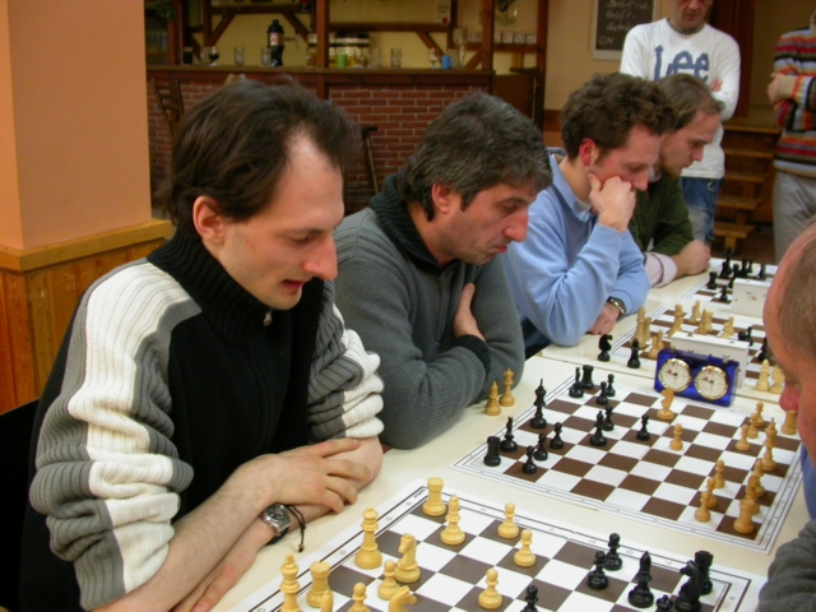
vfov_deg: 37.7
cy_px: 306
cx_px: 408
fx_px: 896
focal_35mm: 38
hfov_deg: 49.0
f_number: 2.6
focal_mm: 7.85
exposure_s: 1/11.1
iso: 100
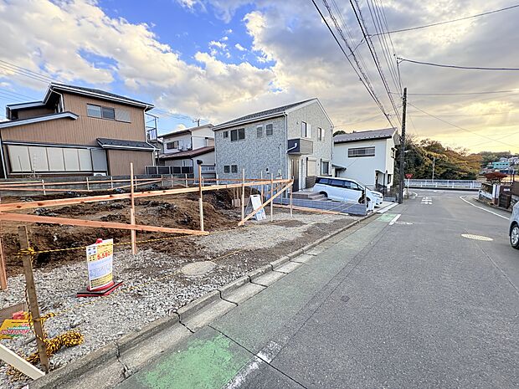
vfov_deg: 85.7
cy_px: 194
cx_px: 260
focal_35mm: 14
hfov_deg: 102.1
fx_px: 210
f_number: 2.2
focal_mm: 2.22
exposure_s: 1/260
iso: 64
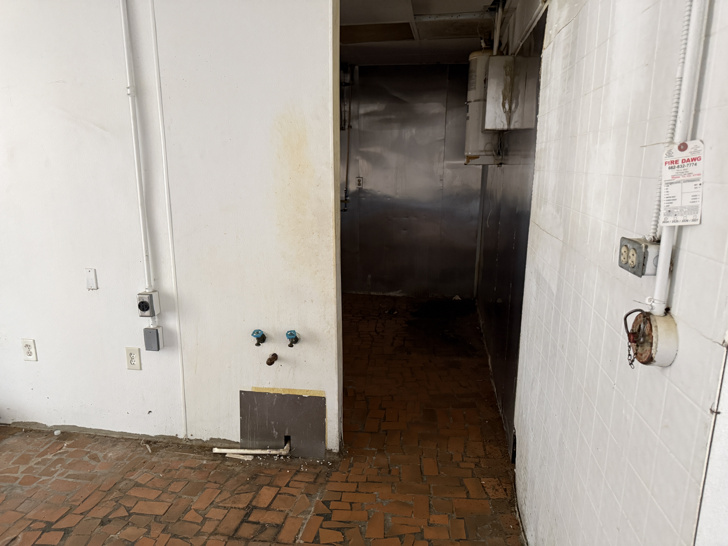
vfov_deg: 56.8
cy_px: 273
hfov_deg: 71.6
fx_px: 505
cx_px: 364
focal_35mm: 24
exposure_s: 1/60
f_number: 1.78
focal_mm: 6.76
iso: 640
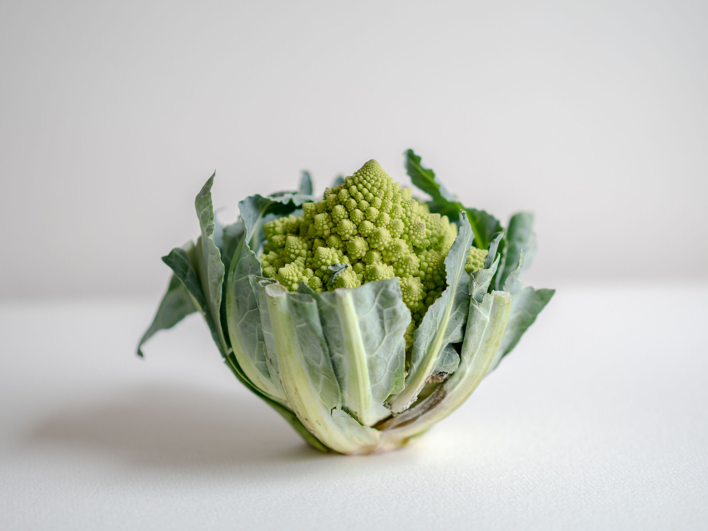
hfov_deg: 22.8
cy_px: 266
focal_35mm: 86
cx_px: 354
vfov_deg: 17.2
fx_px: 1759
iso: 200
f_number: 1.2
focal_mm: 43
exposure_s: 1/500
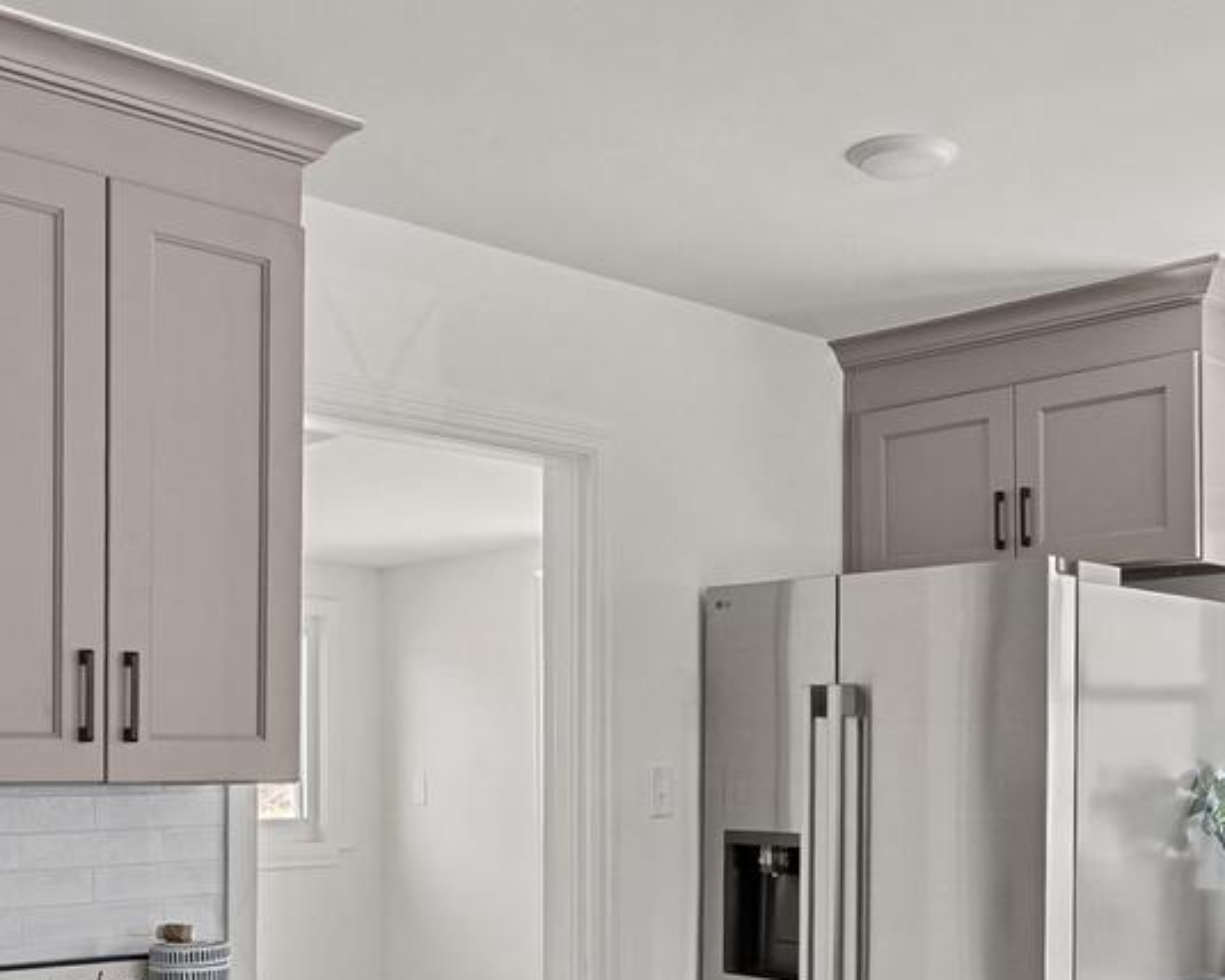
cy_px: 772
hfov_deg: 42.8
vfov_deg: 33.9
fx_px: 1559
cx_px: 678
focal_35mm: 43
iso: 800
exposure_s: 1/6
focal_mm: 17
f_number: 8
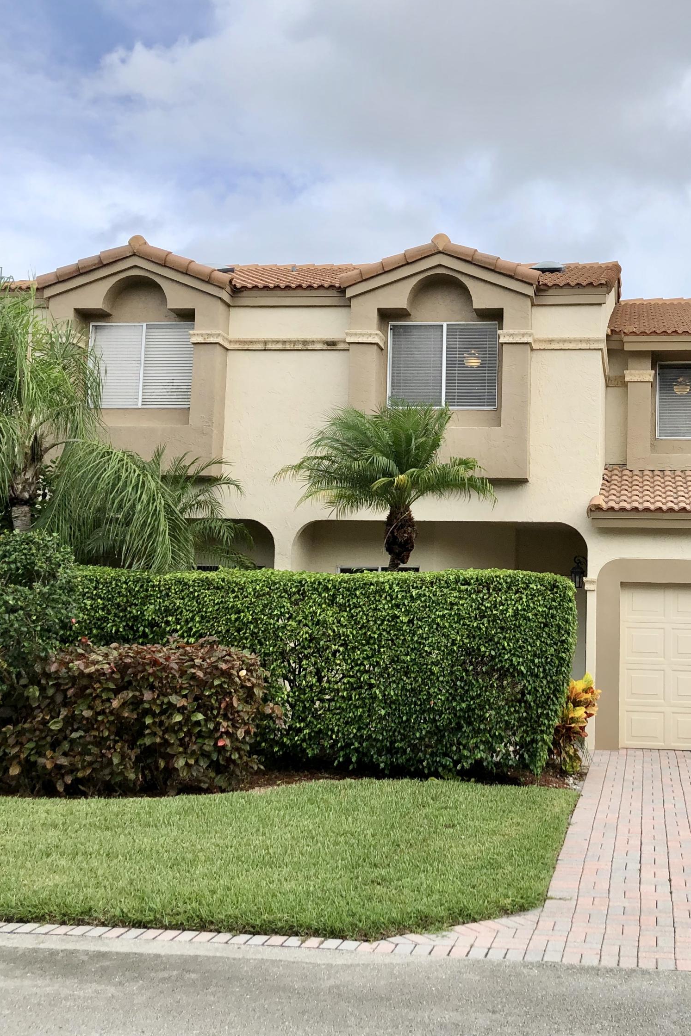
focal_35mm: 39
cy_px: 518
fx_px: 1123
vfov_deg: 49.6
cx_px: 553
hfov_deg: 33.2
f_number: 1.8
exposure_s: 1/1656
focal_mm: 3.99
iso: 20
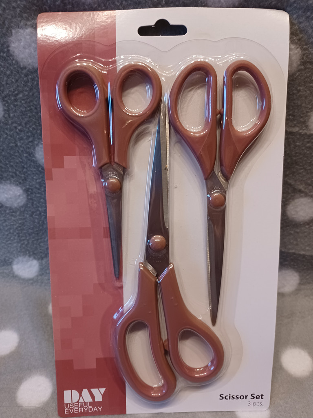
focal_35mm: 25
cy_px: 209
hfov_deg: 54.9
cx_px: 156
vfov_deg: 69.4
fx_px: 301
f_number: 1.8
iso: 640
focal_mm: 4.6
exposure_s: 1/25
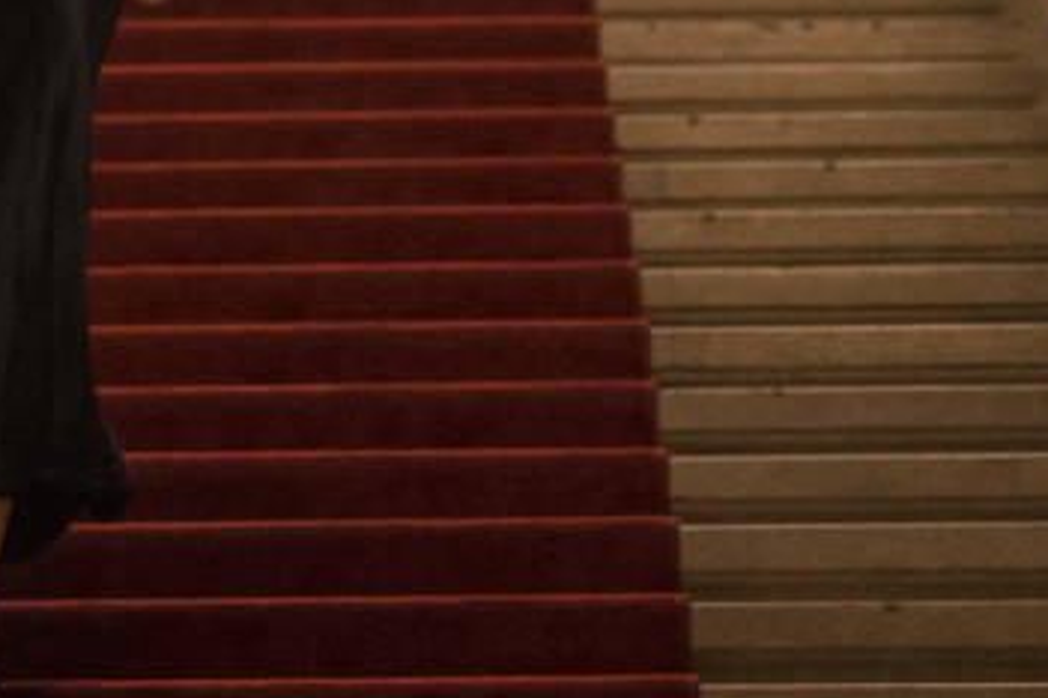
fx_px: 11556
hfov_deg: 5.2
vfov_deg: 3.5
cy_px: -245
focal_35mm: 397
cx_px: -90
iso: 8000
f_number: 5
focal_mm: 116
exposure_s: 1/160
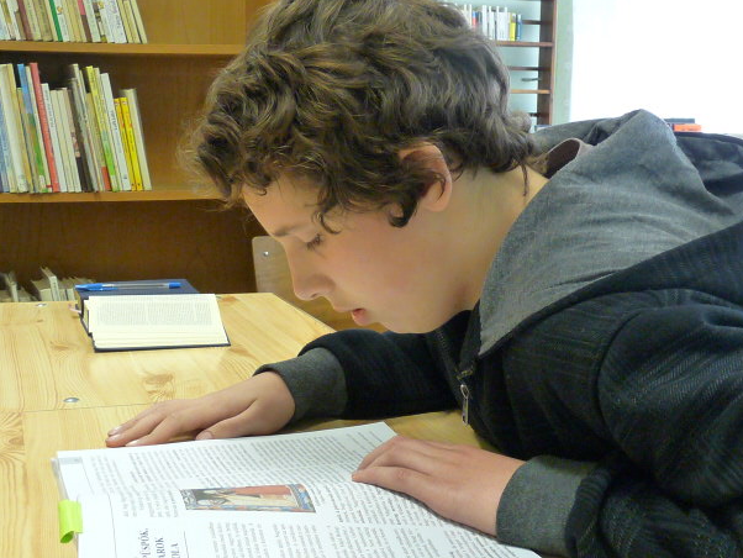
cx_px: 394
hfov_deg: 37.5
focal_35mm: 51
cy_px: 291
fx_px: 1095
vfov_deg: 28.6
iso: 400
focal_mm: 4.8
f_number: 2.8
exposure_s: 1/30
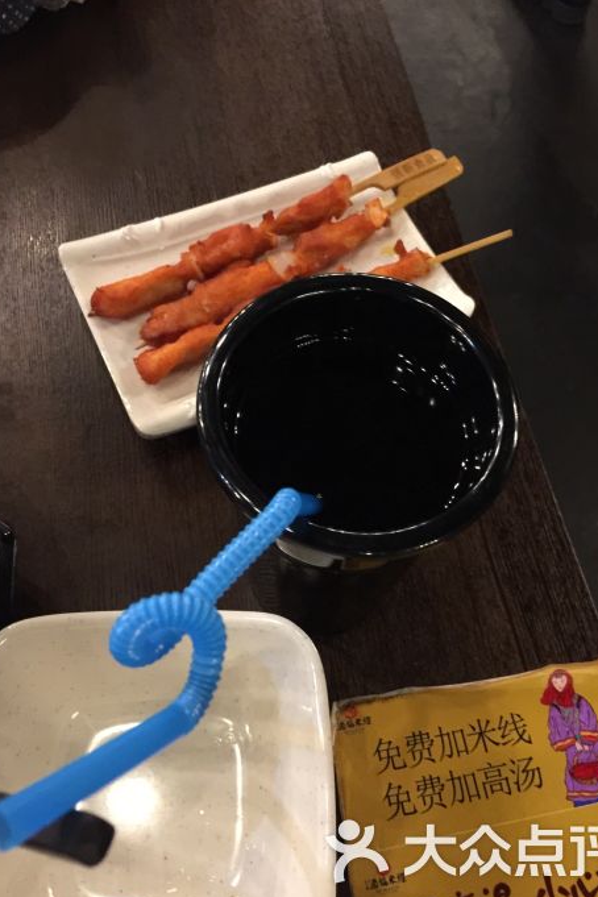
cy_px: 458
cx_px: 310
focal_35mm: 31
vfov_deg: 60.3
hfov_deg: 42.3
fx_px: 772
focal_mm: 4.15
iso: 200
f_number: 2.2
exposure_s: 1/8
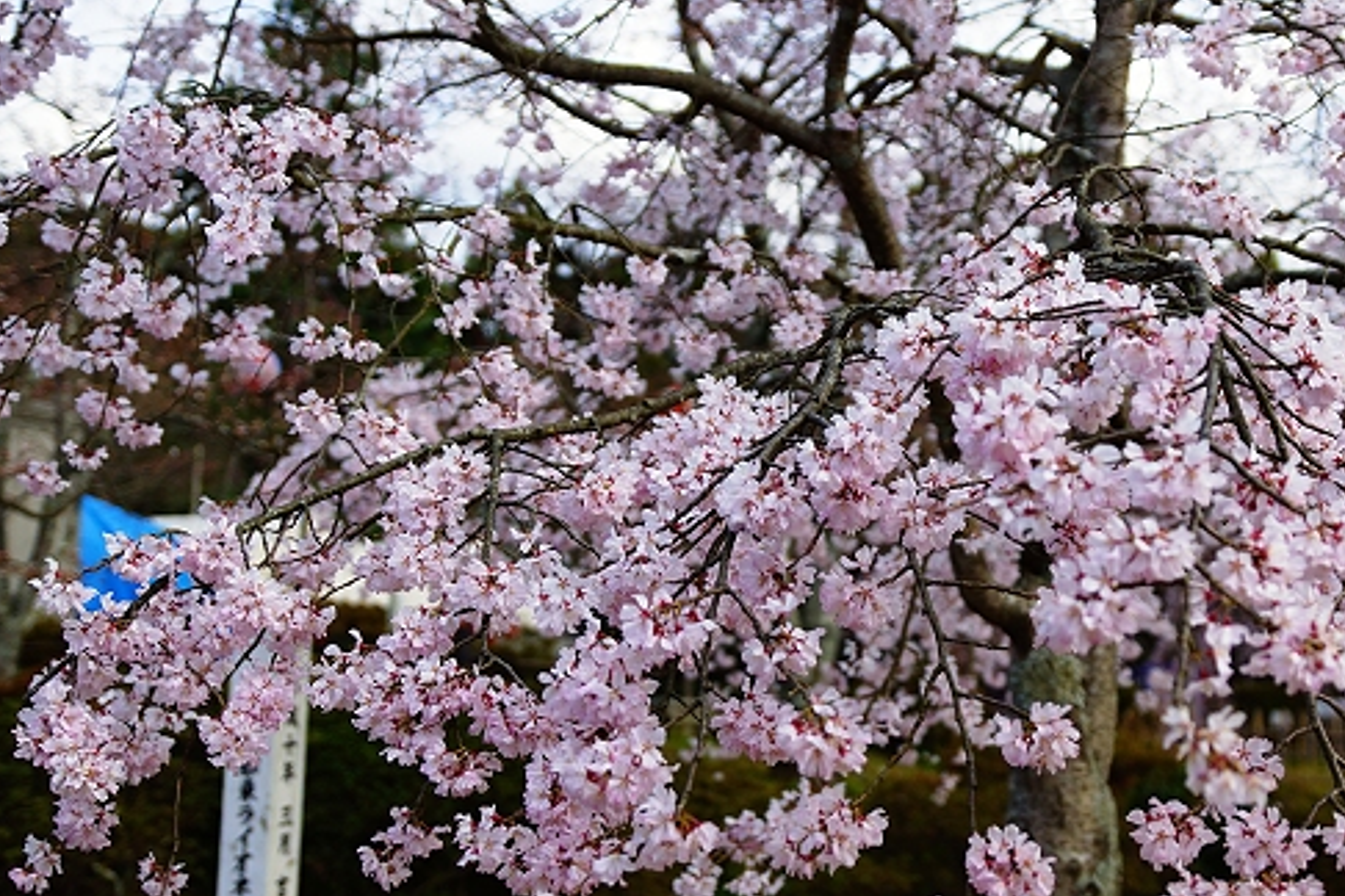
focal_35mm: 57
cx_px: 852
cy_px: 534
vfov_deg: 23.7
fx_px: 2129
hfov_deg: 34.8
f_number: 2.8
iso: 100
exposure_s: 1/1000
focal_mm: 28
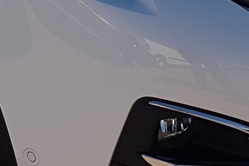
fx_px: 1148
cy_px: -66
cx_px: 53
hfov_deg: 12.3
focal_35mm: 166
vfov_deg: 8.1
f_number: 1.7
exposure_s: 1/2984
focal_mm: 4.2
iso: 40
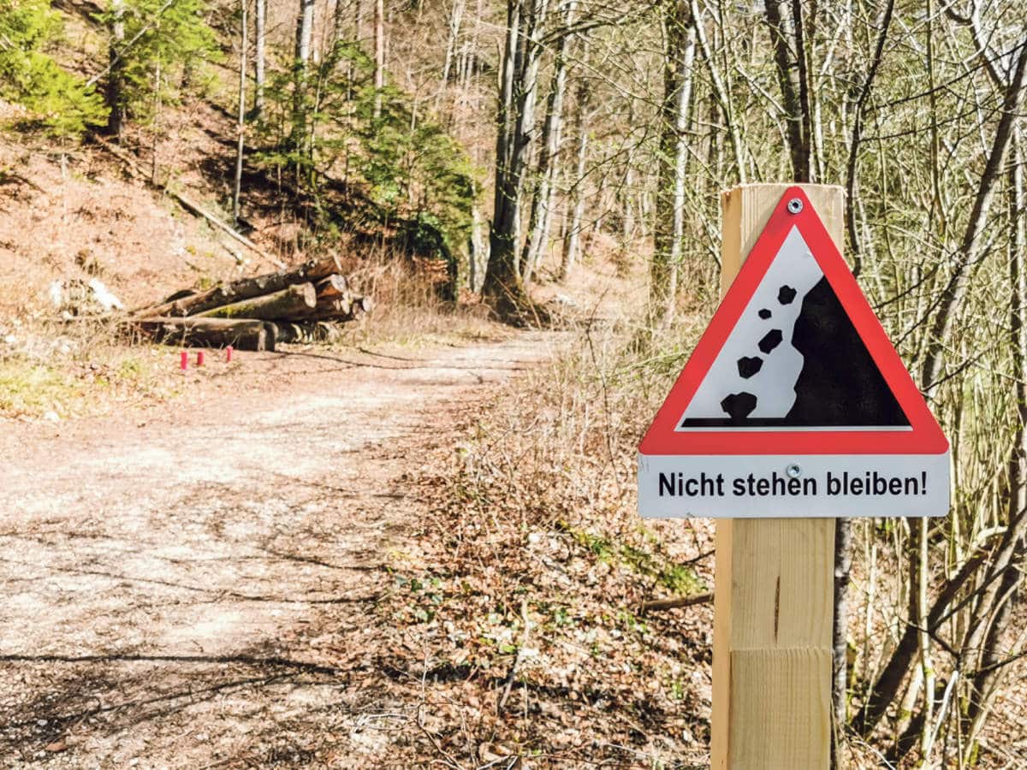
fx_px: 1187
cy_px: 385
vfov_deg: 36.0
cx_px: 514
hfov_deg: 46.8
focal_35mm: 40
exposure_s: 1/1002
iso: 50
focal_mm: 5.6
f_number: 1.6
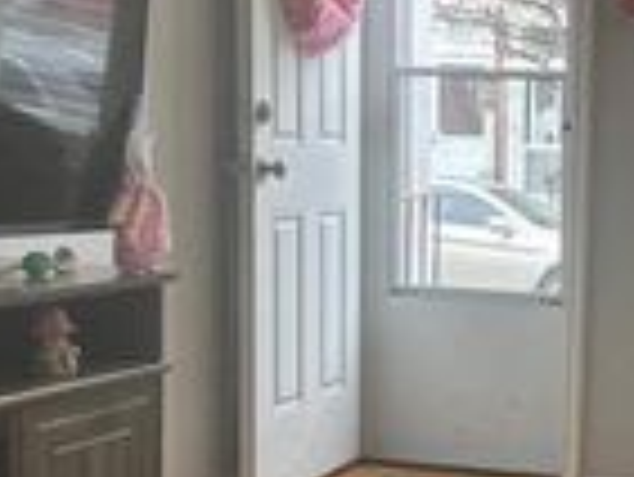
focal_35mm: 92
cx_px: 643
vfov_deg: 15.9
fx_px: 1686
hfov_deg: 20.6
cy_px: 398
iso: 80
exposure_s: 1/120
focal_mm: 5.96
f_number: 1.6
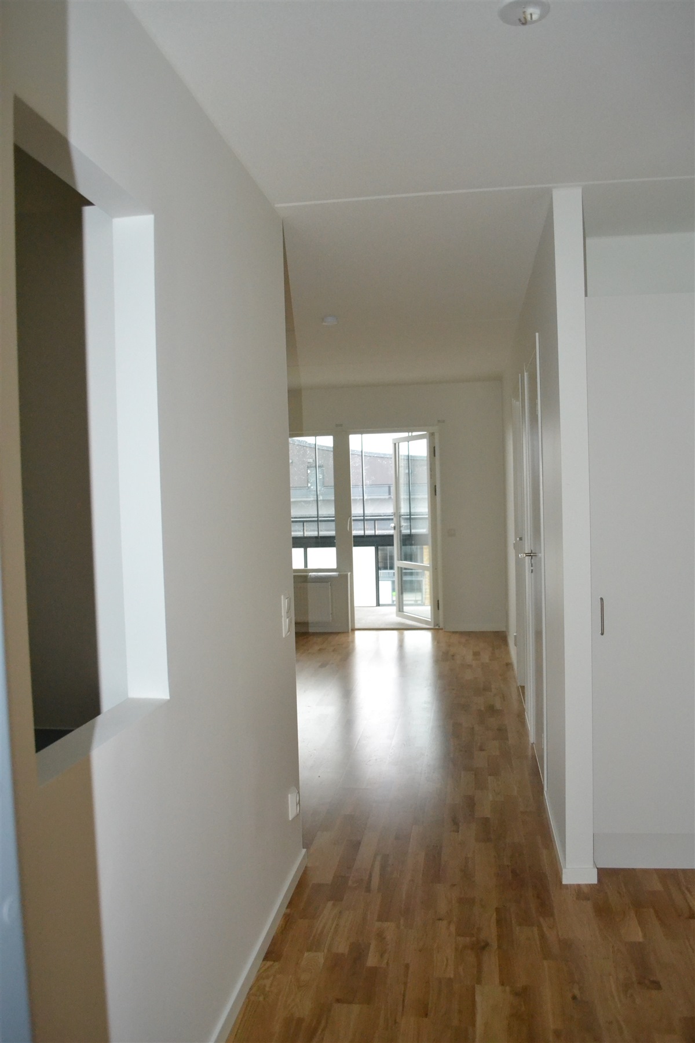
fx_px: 782
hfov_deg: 47.9
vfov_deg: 67.4
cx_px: 348
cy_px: 522
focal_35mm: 27
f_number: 3.5
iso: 3200
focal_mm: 18
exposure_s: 1/200
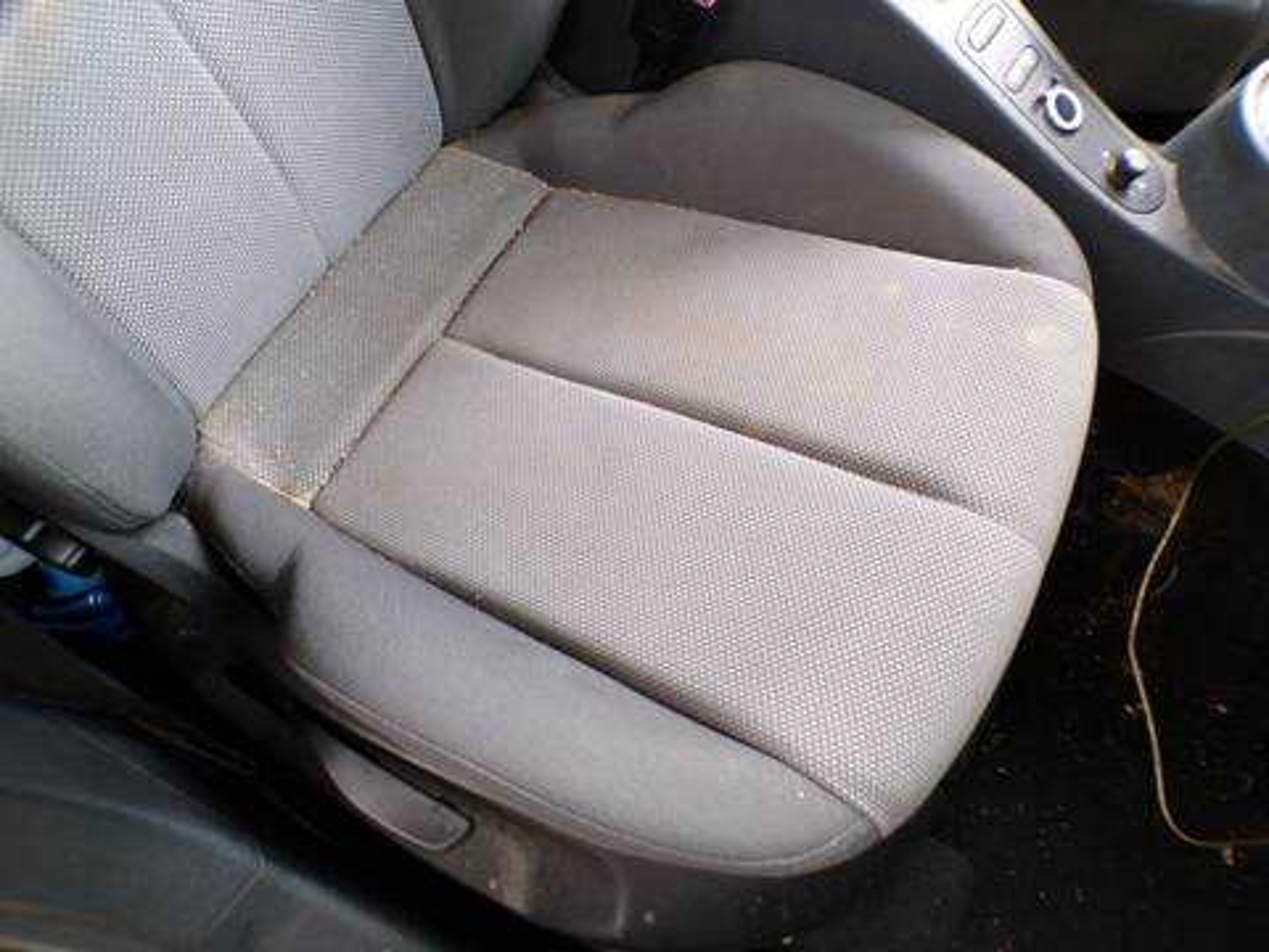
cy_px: 476
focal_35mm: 24
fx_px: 880
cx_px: 634
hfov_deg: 71.6
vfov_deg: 56.8
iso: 200
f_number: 3
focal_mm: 4.3
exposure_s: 1/30
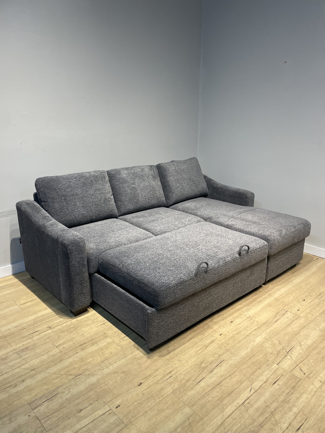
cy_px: 216
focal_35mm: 26
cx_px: 162
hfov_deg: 53.1
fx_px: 325
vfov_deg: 67.3
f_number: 1.6
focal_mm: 4.2
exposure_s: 1/60
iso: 80
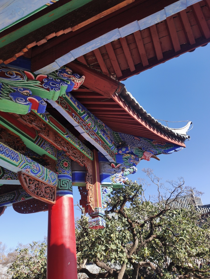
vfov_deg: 65.3
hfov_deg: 51.4
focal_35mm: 27
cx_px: 105
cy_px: 140
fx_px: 218
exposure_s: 1/993
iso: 112
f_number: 1.75
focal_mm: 4.77
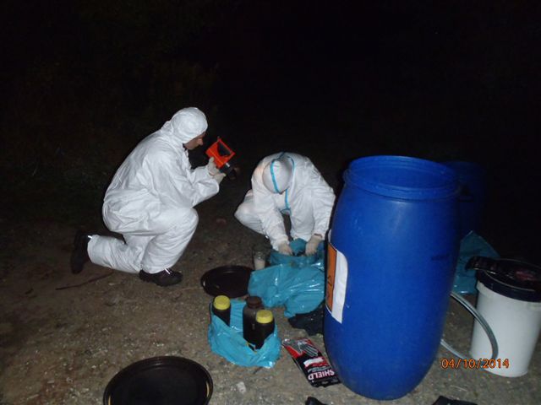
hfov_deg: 63.4
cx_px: 270
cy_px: 202
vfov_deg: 49.7
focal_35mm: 28
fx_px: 438
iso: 400
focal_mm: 5
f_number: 3.9
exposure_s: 1/30
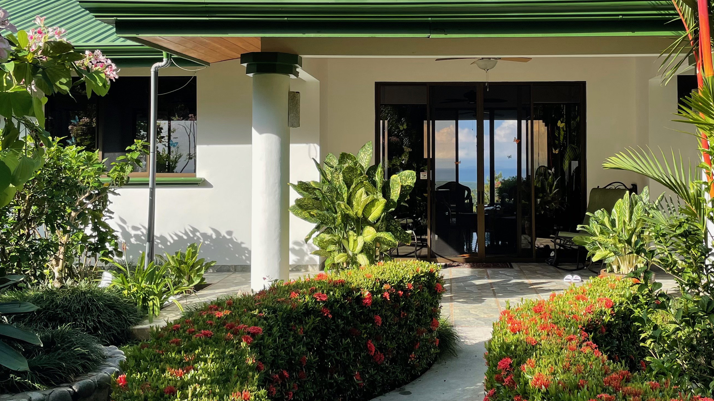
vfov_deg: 27.0
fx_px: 833
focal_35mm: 44
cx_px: 443
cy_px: 145
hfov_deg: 46.0
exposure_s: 1/1401
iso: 32
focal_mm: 4.2
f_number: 1.6
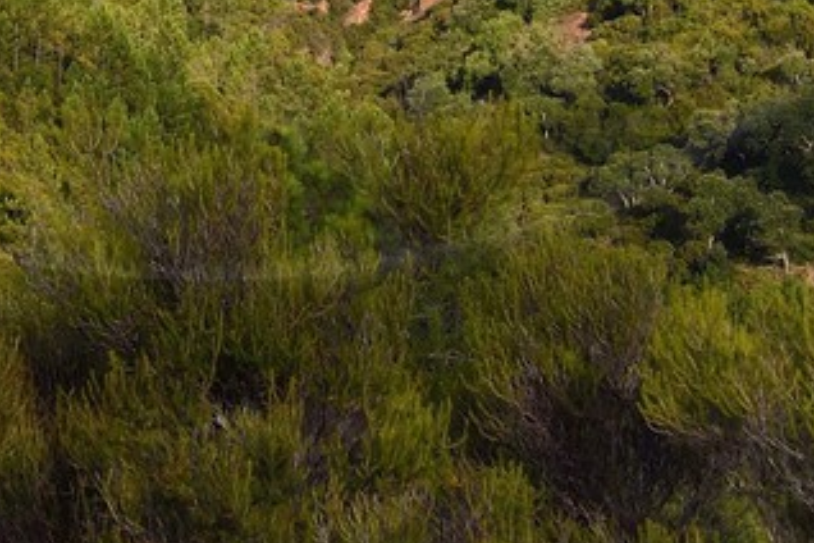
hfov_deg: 10.7
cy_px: -658
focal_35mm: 191
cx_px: 210
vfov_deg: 6.9
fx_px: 4318
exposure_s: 1/250
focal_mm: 38
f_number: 13
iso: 250
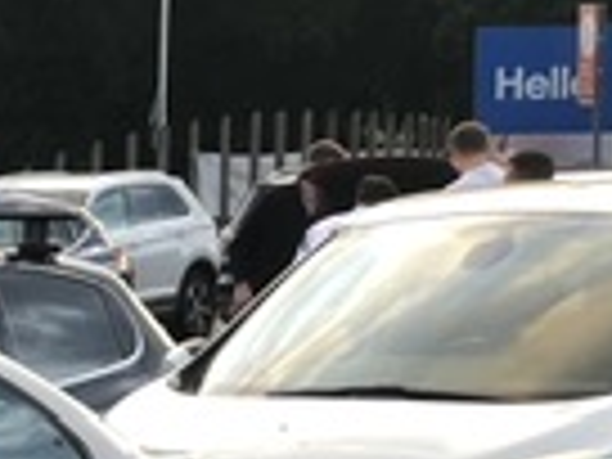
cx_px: -644
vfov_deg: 5.5
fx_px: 4738
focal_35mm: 268
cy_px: 783
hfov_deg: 7.1
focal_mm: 6.6
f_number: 2.8
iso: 64
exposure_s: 1/120
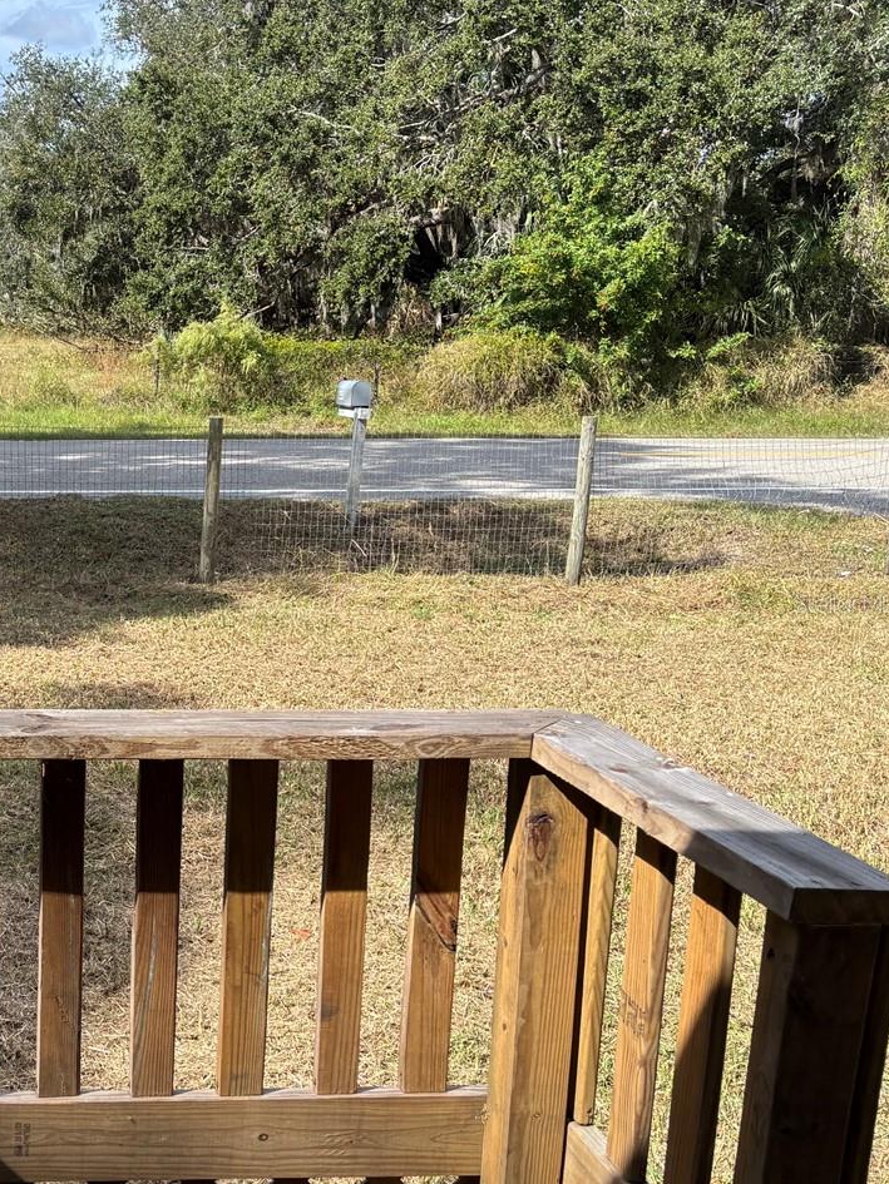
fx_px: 1506
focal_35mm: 44
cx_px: -92
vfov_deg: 42.9
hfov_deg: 29.6
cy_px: 603
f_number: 1.6
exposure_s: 1/1642
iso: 50
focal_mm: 5.96
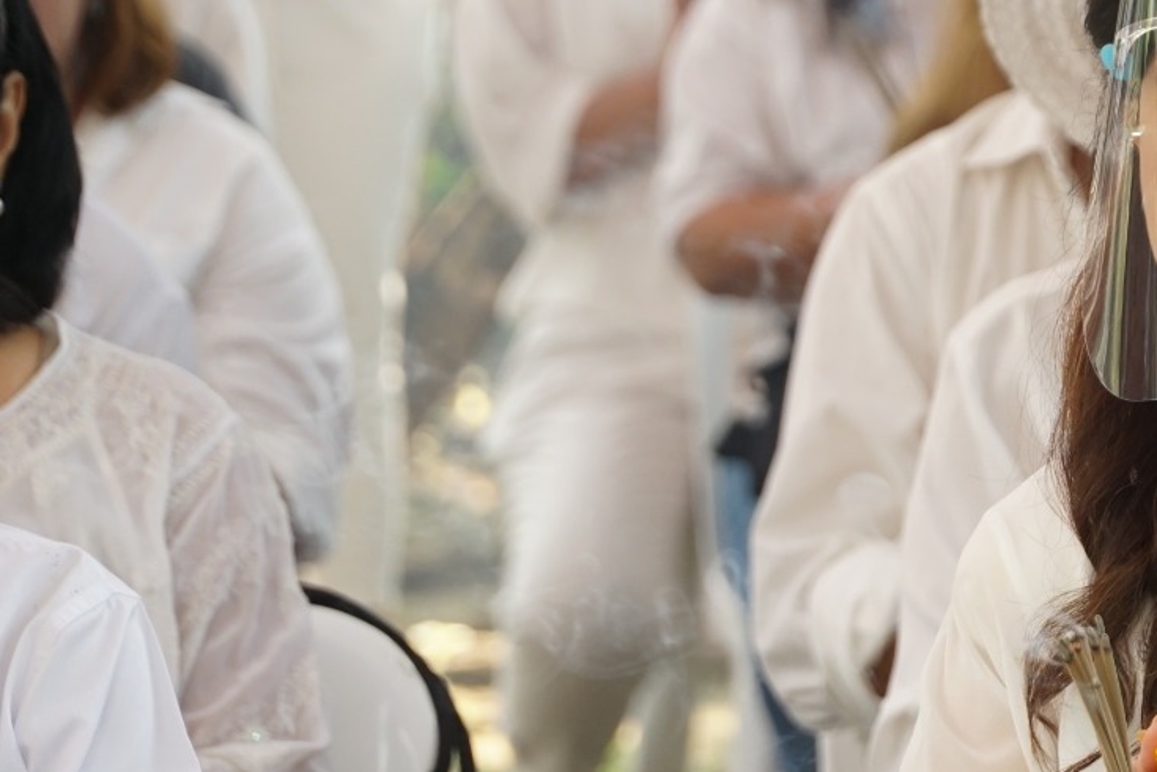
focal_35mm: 314
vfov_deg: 4.4
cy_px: 331
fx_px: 10094
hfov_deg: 6.5
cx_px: 1259
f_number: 4
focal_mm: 95
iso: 400
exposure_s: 1/160
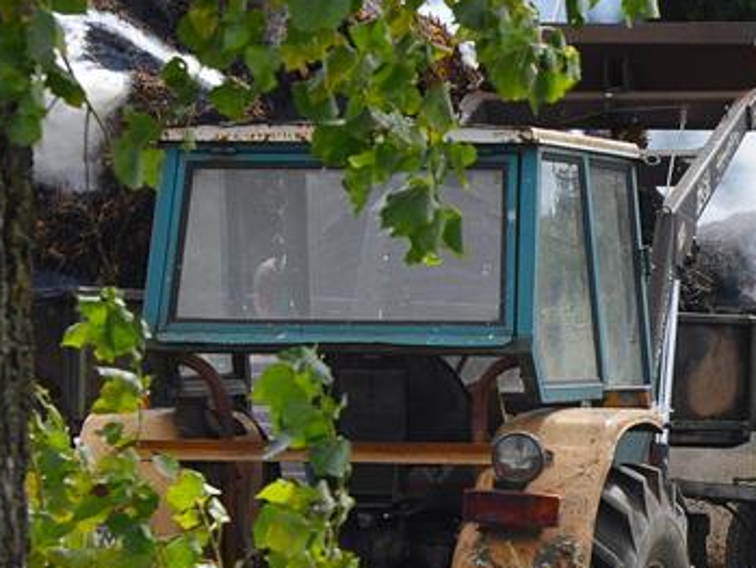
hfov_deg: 8.6
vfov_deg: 6.5
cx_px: 862
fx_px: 4985
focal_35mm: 228
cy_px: 450
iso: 800
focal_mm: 65
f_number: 8
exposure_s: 1/1000
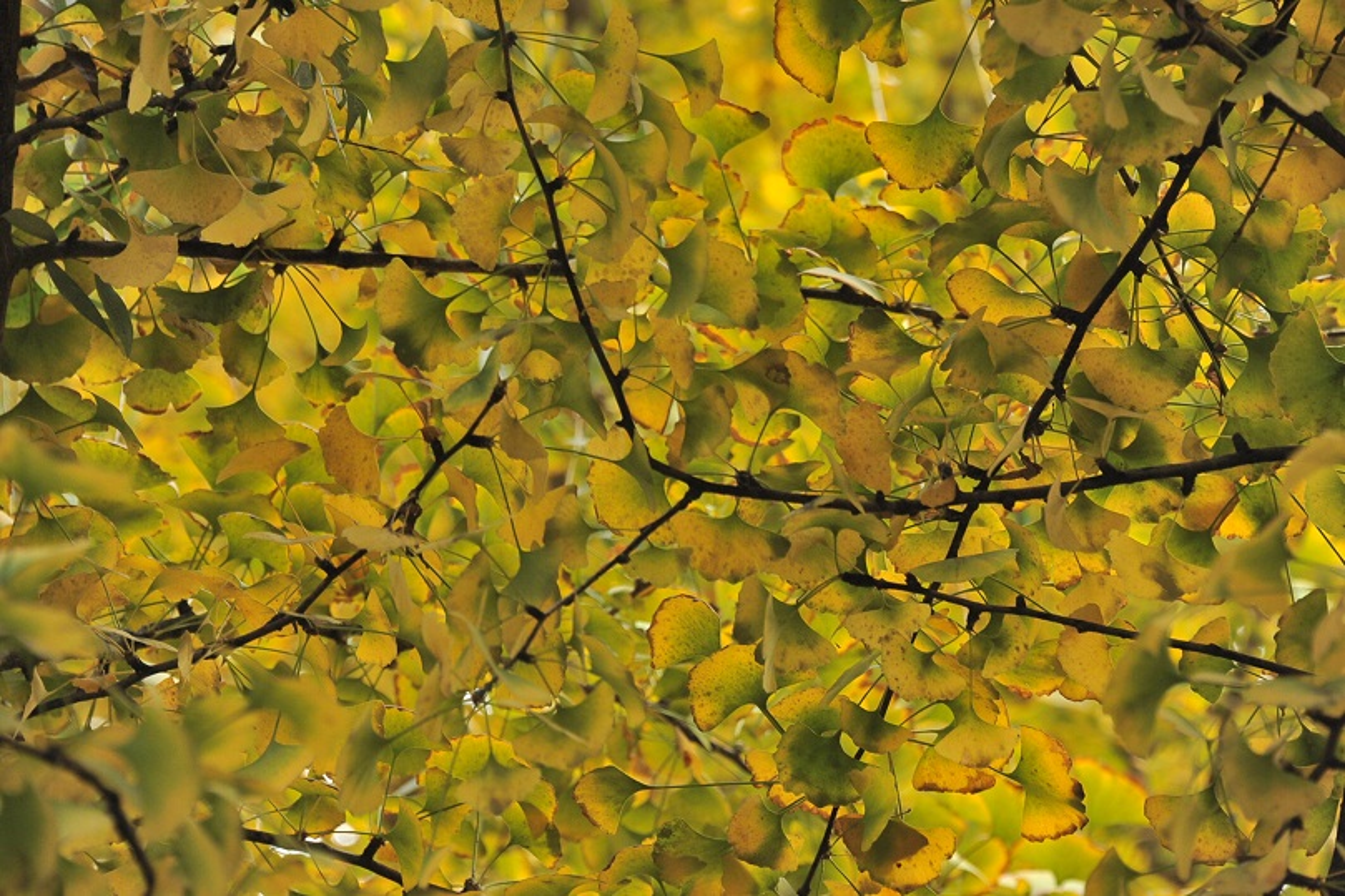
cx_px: 672
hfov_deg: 6.9
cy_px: 448
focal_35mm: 300
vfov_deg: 4.6
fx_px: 11205
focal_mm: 300
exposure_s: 1/80
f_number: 9
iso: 1250
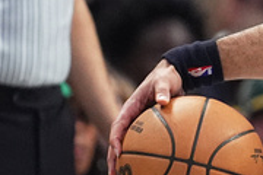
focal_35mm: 2279
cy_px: 42
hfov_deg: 0.9
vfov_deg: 0.6
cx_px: 663
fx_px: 16648
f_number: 3.2
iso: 5000
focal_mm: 400
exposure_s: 1/2000
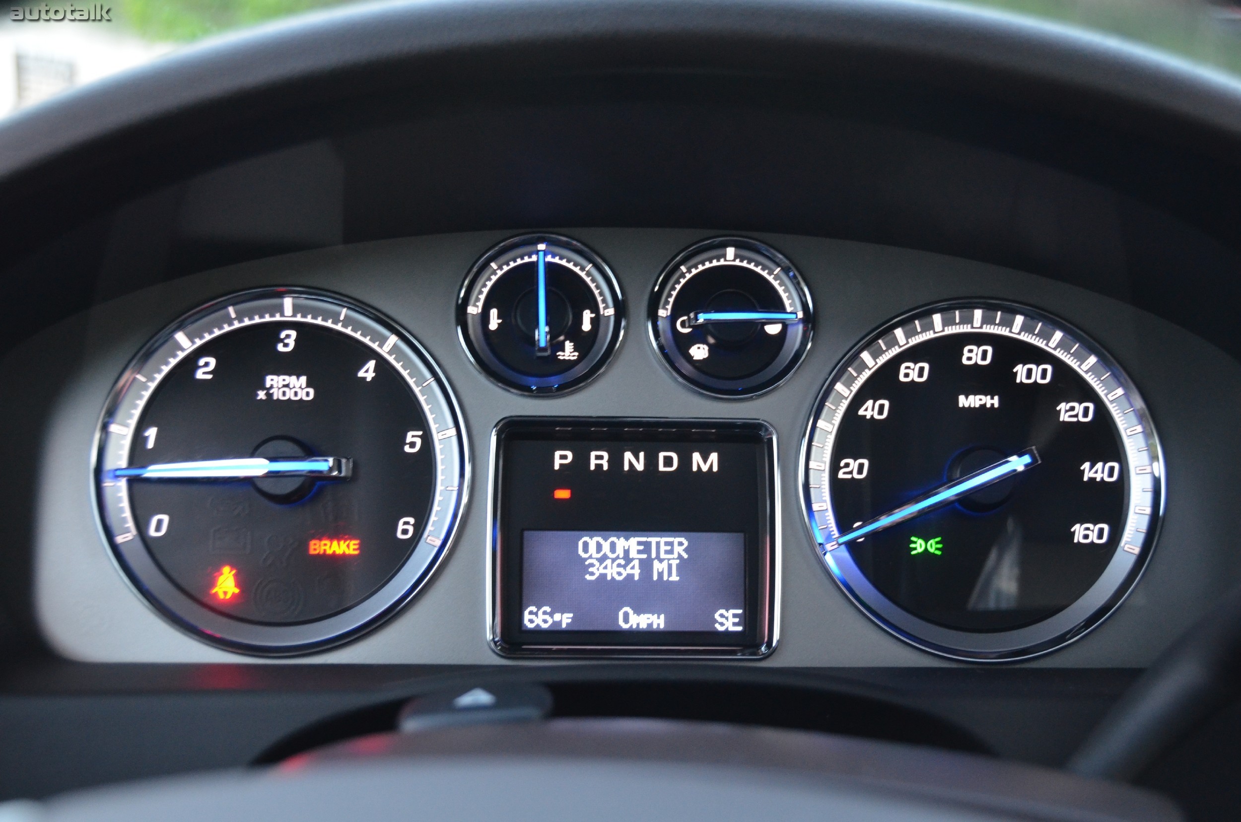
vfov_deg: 26.4
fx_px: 1754
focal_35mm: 51
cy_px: 411
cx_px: 620
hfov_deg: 39.0
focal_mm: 34
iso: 1600
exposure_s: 1/10
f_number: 4.2
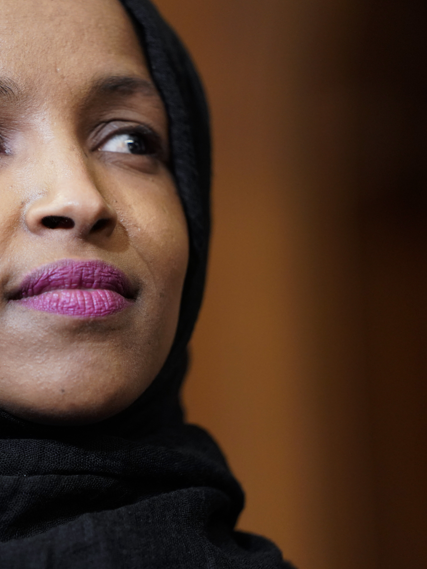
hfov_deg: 5.1
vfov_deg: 6.9
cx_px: 69
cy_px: 284
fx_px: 4753
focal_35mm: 289
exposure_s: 1/160
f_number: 2.8
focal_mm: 200
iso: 3200
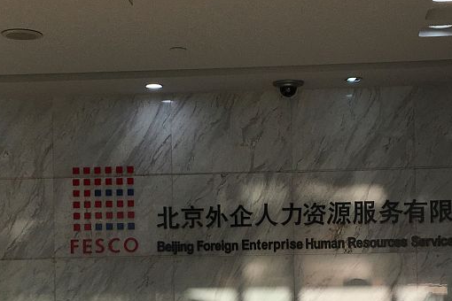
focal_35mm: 71
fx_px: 891
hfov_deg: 28.4
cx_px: 255
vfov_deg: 18.9
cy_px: 265
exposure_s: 1/746
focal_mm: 4.15
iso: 25
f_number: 2.2
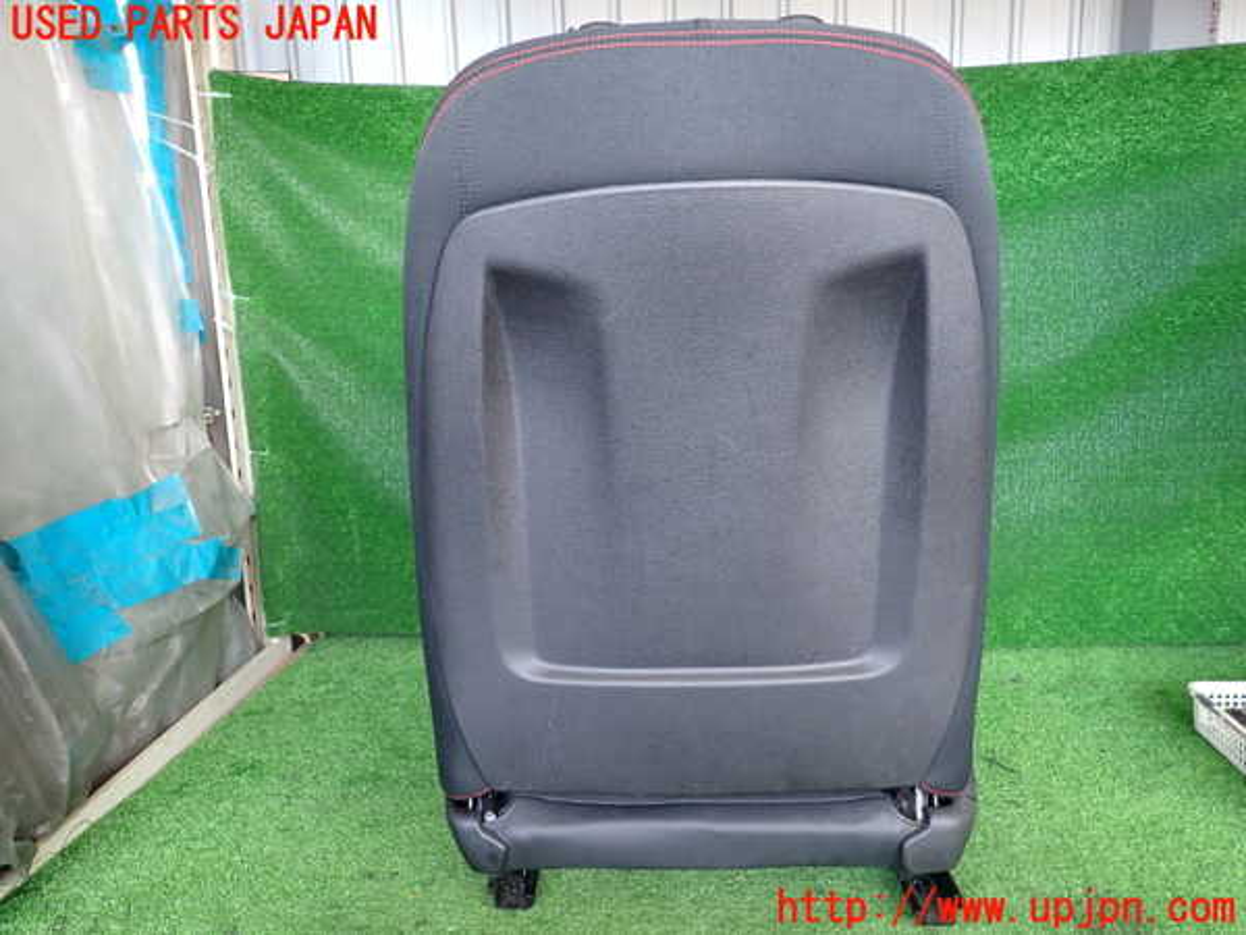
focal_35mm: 25
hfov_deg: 69.4
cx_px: 623
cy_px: 468
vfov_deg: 54.9
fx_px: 900
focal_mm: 4.5
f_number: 2
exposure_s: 1/80
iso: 200
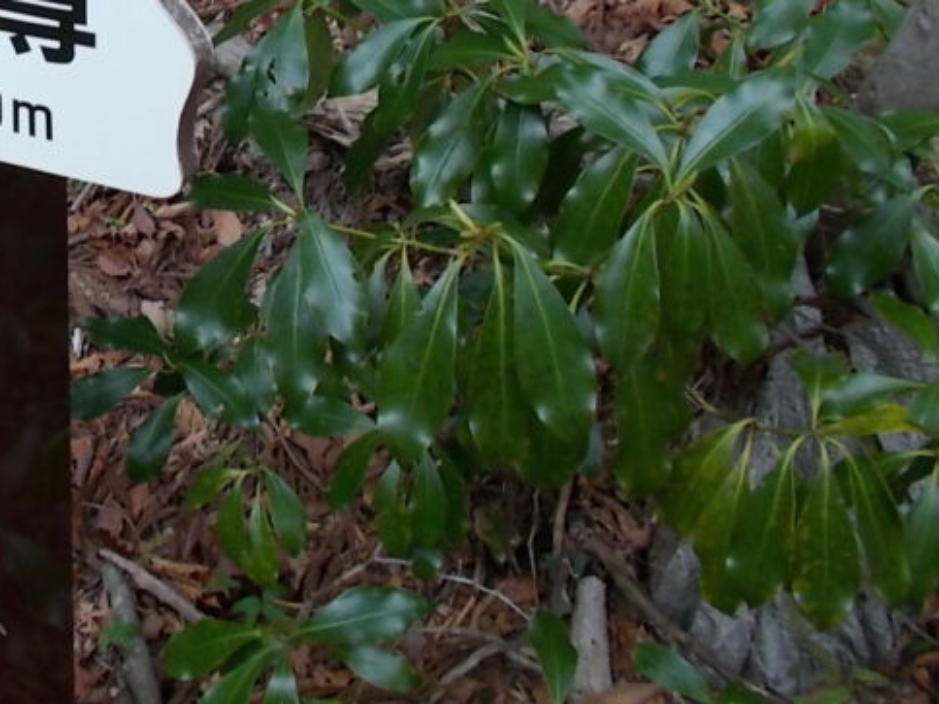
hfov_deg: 32.4
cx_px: 17
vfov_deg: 25.4
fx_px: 1492
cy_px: 16
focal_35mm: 55
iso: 80
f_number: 3.2
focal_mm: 4.6
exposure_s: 1/100
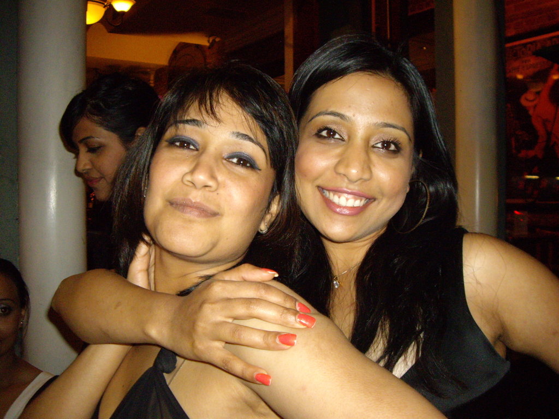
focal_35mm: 38
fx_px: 614
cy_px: 210
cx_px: 280
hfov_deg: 49.0
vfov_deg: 37.7
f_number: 2.7
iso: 400
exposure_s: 1/40
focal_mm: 6.2
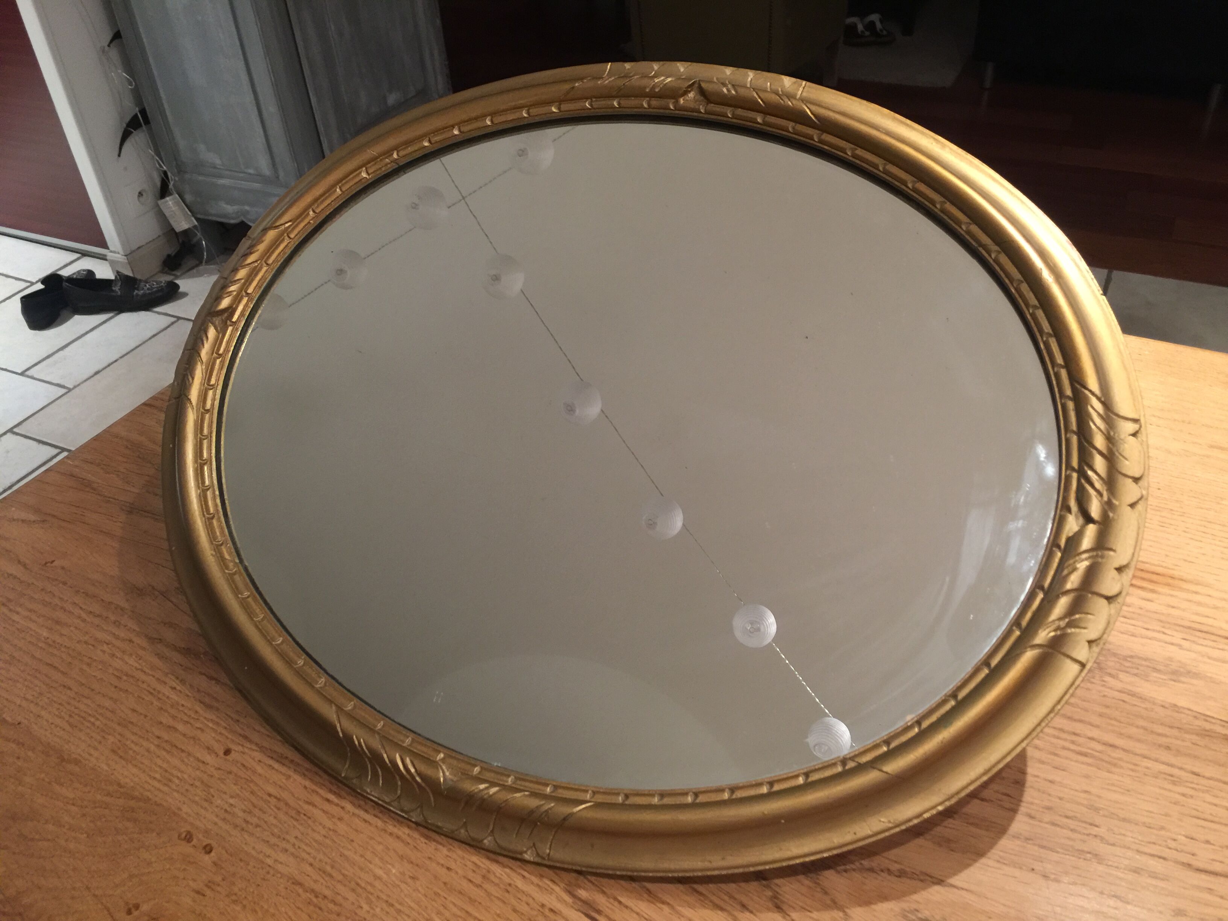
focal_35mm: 29
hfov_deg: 61.7
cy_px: 460
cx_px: 614
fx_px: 1029
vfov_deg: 48.2
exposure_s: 1/10
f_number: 2.2
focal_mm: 4.15
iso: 100
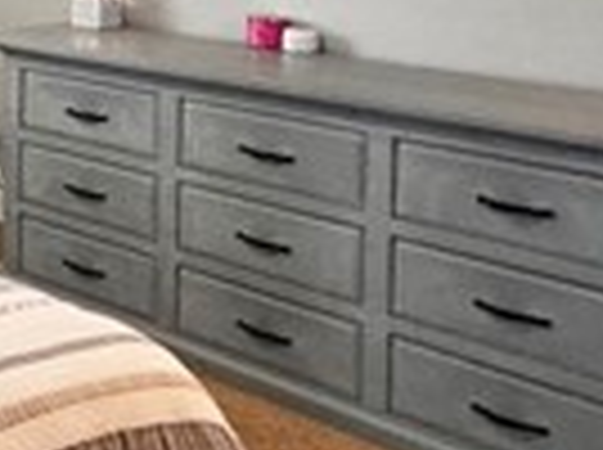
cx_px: -369
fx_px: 1165
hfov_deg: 22.3
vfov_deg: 20.5
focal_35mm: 67
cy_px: -86
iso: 1250
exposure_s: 1/60
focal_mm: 2.22
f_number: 2.2
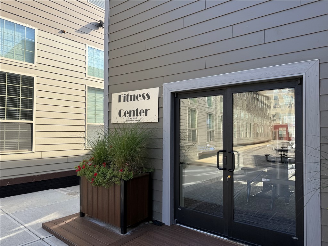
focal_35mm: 24
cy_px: 123
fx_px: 227
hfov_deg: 71.6
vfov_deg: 56.8
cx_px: 164
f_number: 1.78
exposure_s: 1/750
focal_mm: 6.76
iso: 80
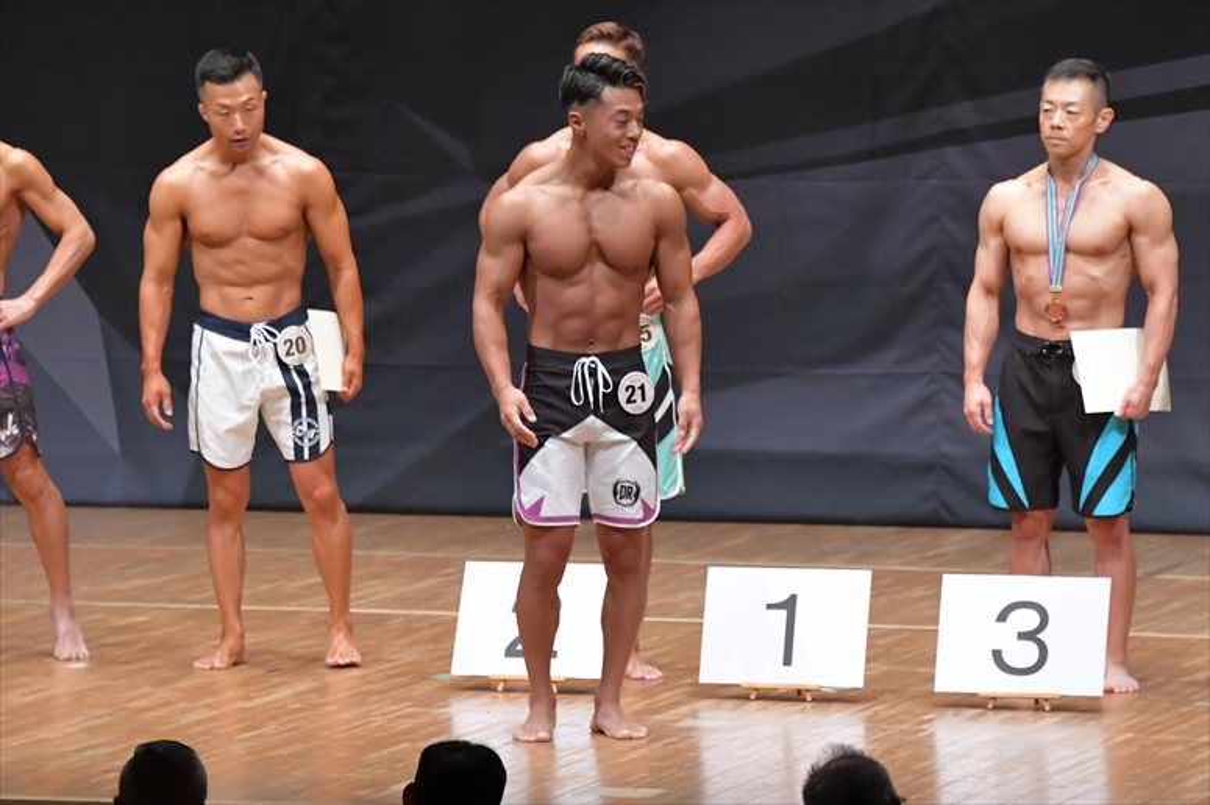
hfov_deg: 7.2
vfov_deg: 4.8
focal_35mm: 285
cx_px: 605
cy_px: 402
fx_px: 9575
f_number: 5.6
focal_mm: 190
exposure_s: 1/400
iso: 8000
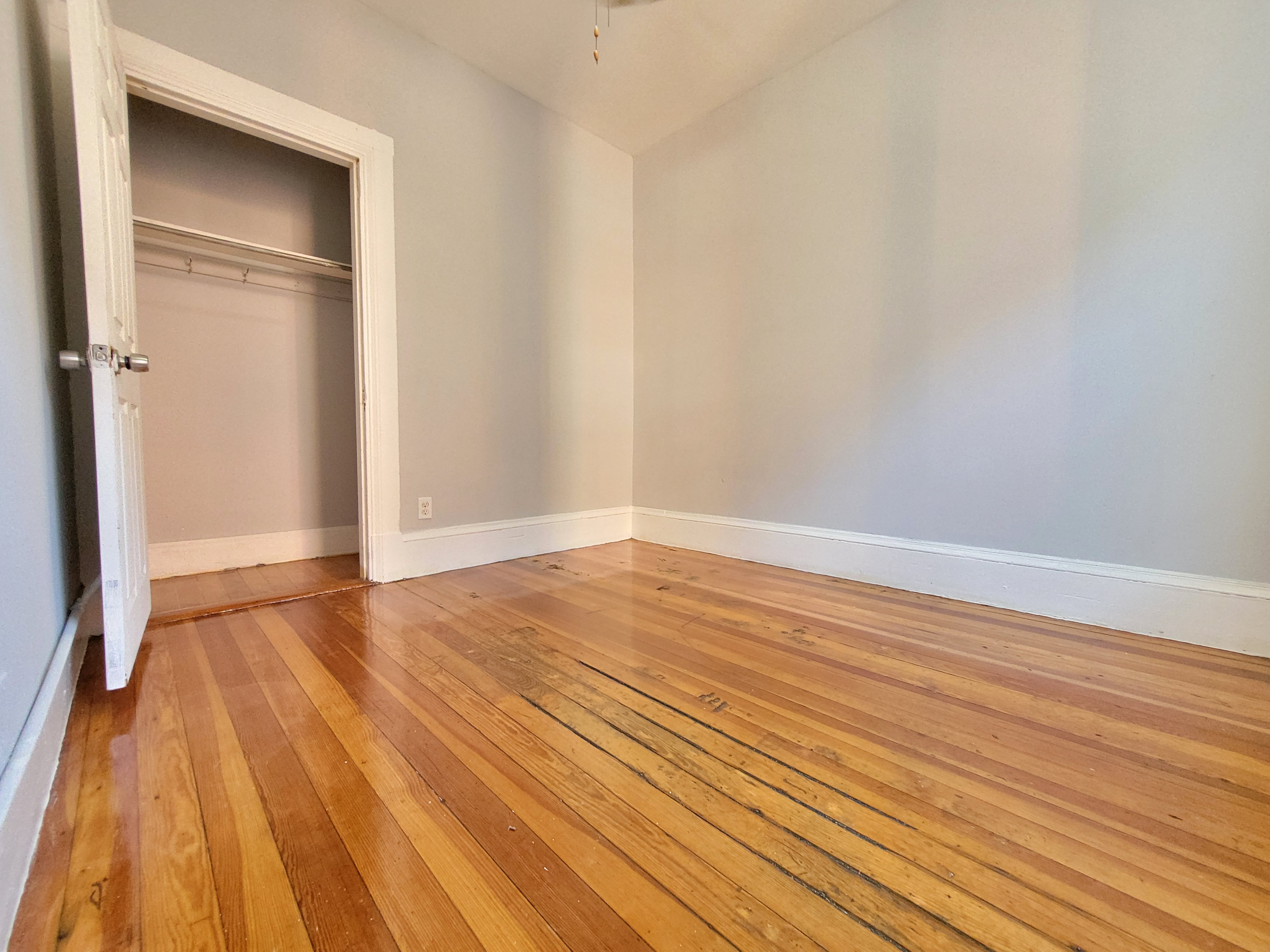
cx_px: 635
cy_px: 476
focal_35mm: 13
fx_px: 477
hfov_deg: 106.2
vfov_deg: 89.9
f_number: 2.2
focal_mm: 1.74
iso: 640
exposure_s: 1/24
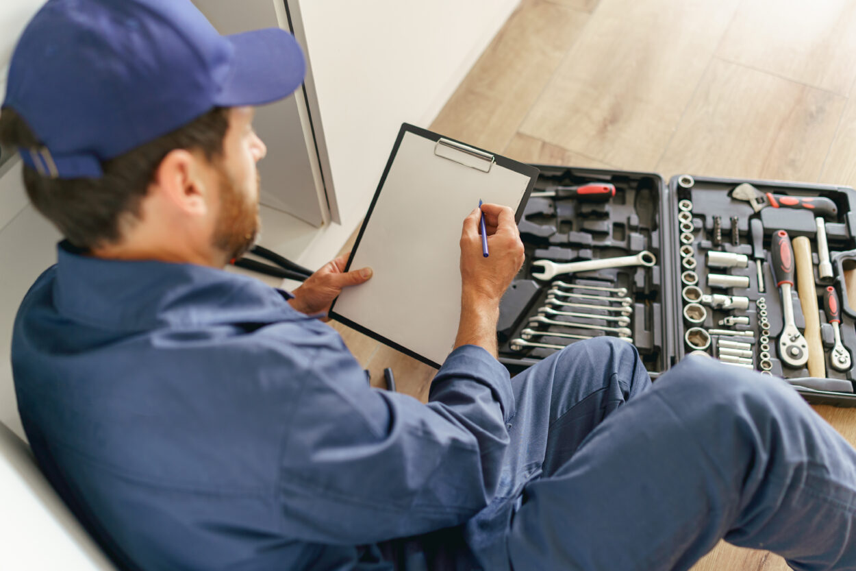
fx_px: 832
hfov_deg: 54.4
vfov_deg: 37.8
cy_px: 286
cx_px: 428
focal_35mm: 35
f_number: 1.8
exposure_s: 1/60
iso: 250
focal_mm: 35
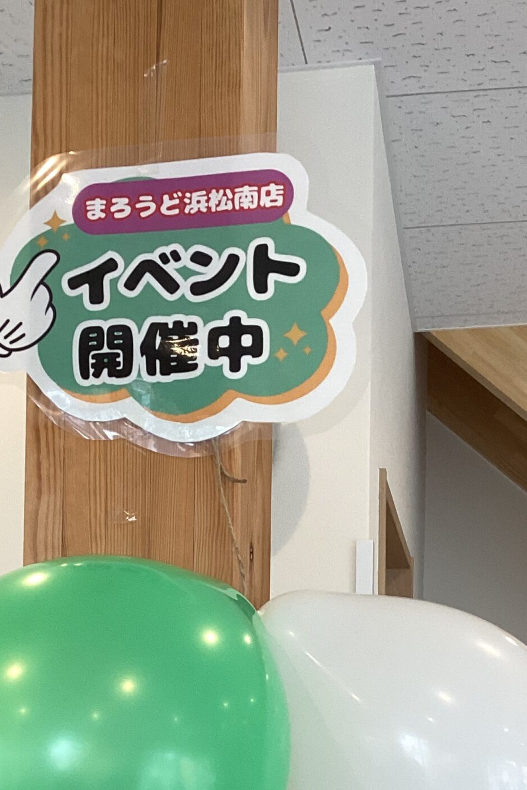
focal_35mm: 59
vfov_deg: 32.4
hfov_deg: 23.0
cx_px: 242
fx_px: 1295
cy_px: 694
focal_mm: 3.3
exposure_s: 1/120
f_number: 2.4
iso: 80
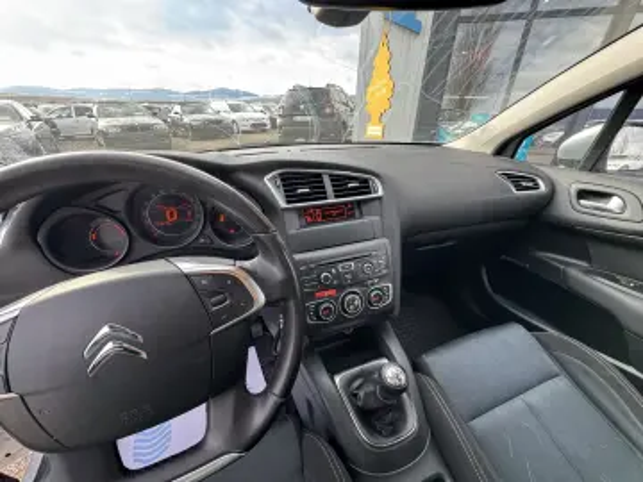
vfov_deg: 85.7
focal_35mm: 14
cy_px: 241
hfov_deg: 102.1
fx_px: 260
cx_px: 322
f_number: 2.2
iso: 100
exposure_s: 1/99
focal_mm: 2.22
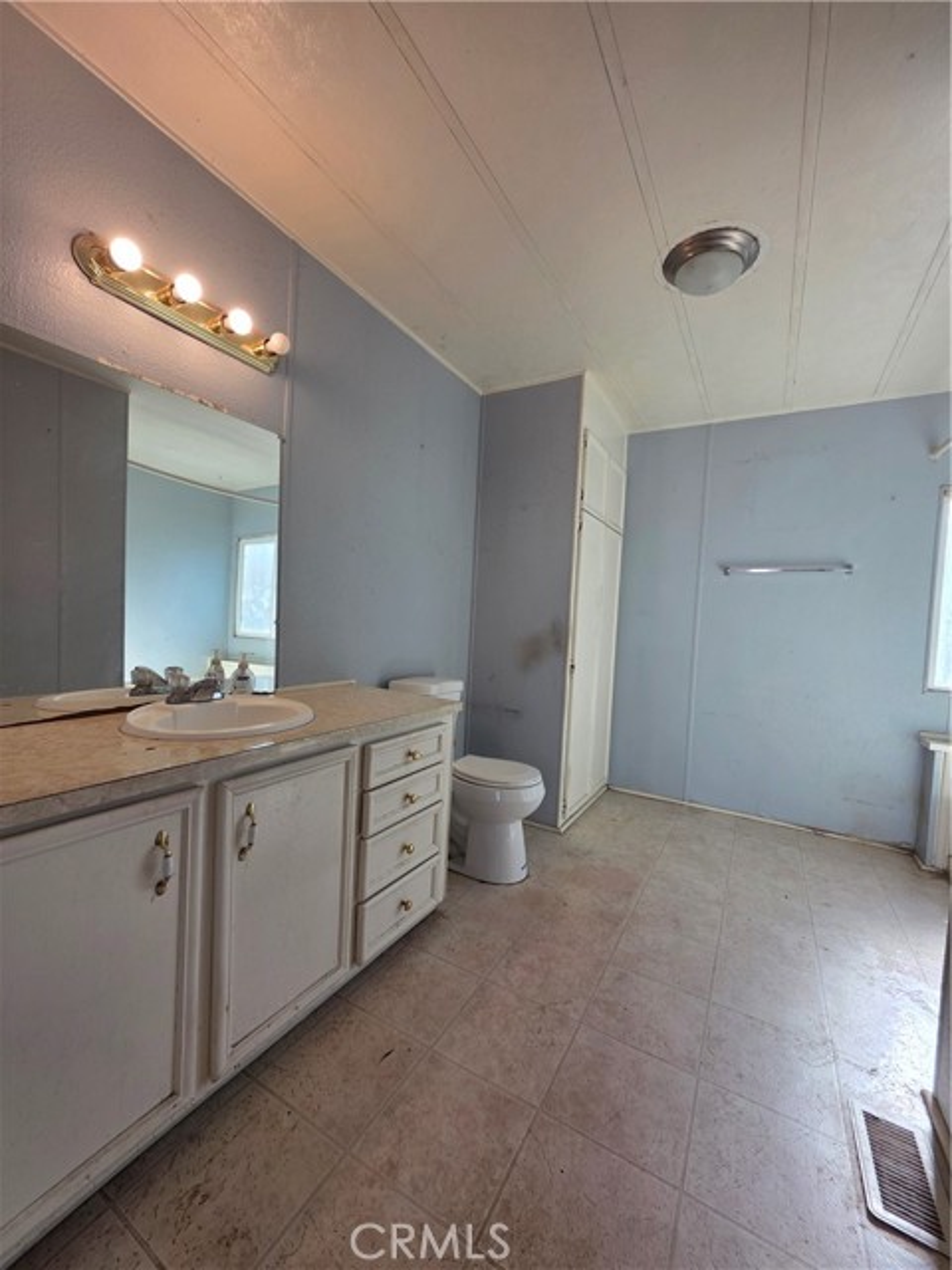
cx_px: 476
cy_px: 635
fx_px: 477
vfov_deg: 106.2
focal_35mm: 13
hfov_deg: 89.9
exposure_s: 1/120
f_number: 1.9
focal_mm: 2.2
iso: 32
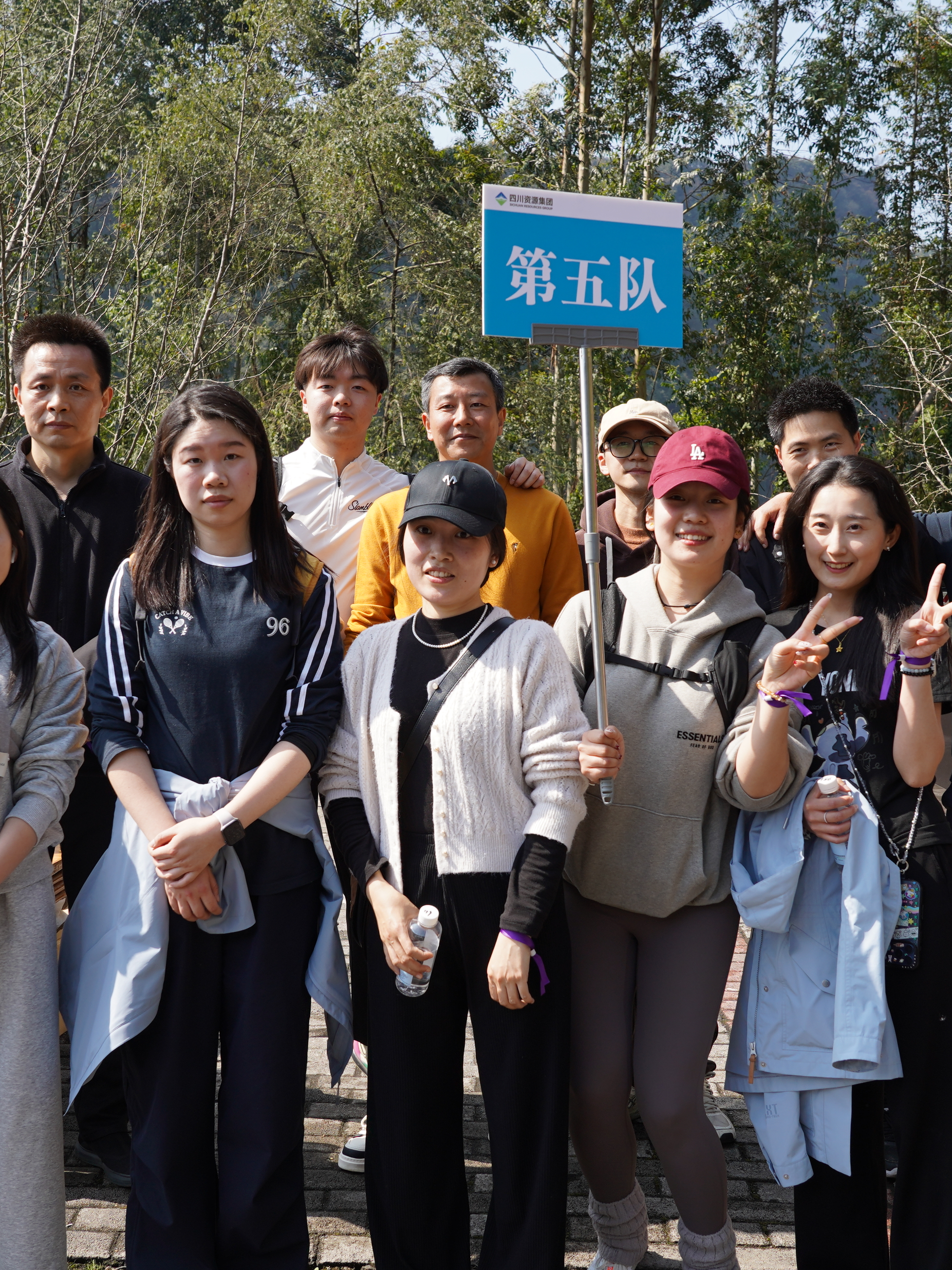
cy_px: 631
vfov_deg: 42.1
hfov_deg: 32.2
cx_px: 436
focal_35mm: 45
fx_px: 1650
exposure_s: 1/500
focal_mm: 31
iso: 200
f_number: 5.6
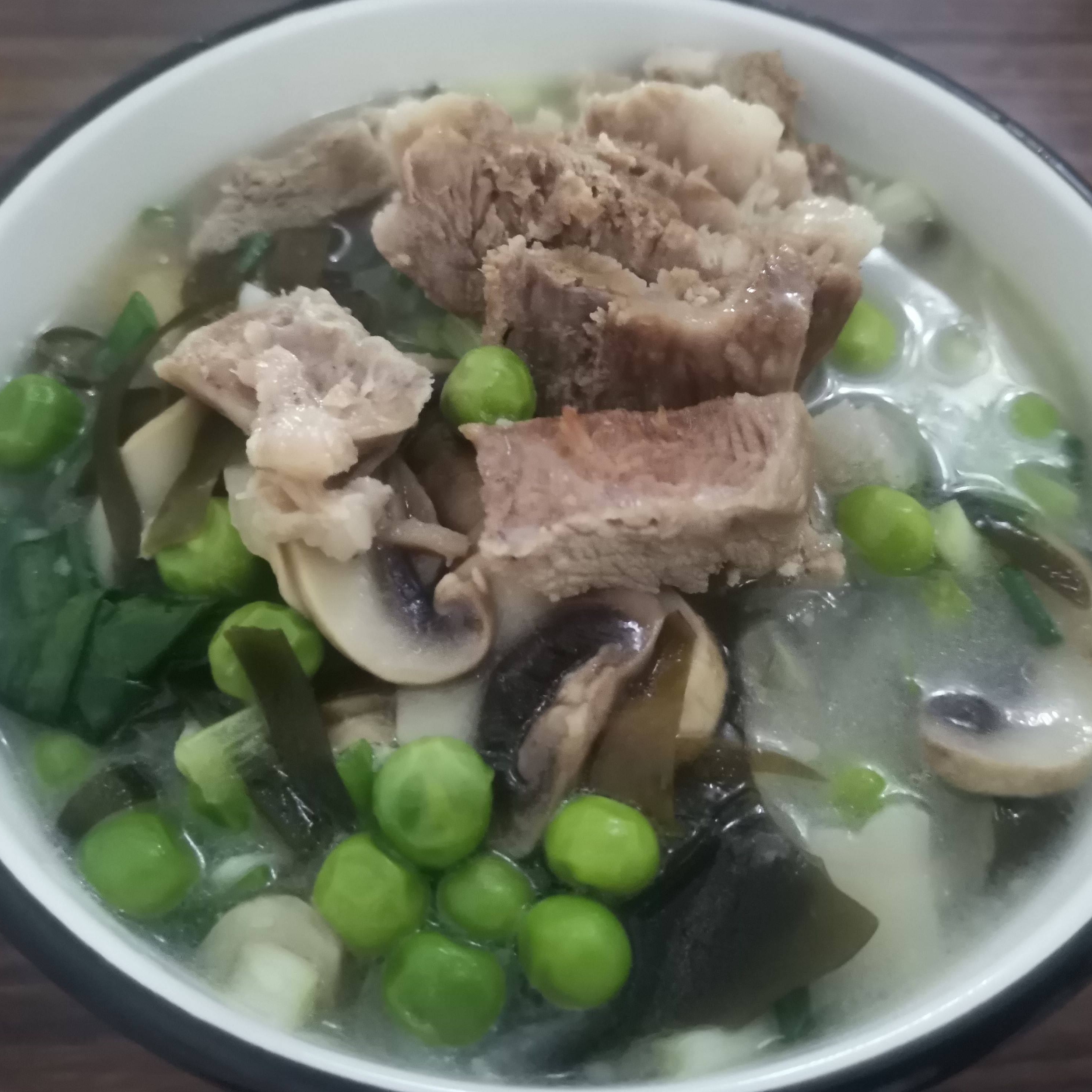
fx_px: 1106
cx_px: 586
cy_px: 546
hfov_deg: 52.5
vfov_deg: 52.5
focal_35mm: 31
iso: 2500
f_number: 1.8
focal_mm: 4.75
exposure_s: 1/16.7
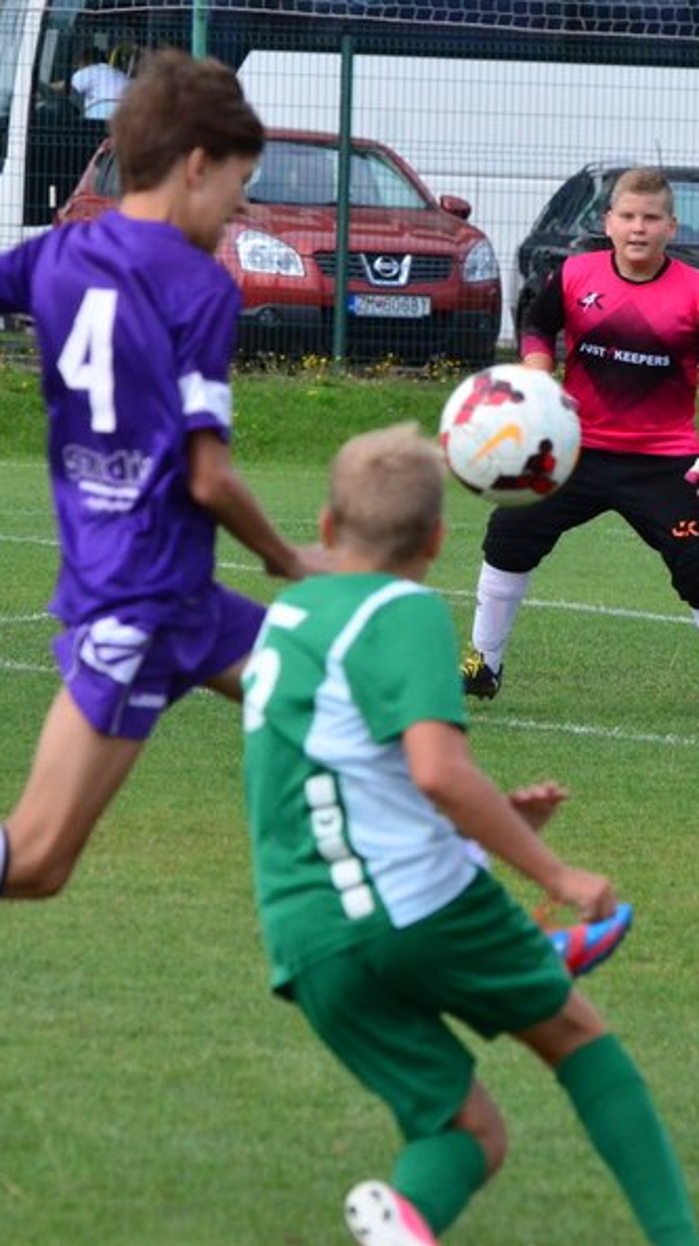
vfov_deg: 5.5
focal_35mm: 393
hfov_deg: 3.1
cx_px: 691
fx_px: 12959
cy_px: 622
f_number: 8
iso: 2500
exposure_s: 1/4000
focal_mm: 165
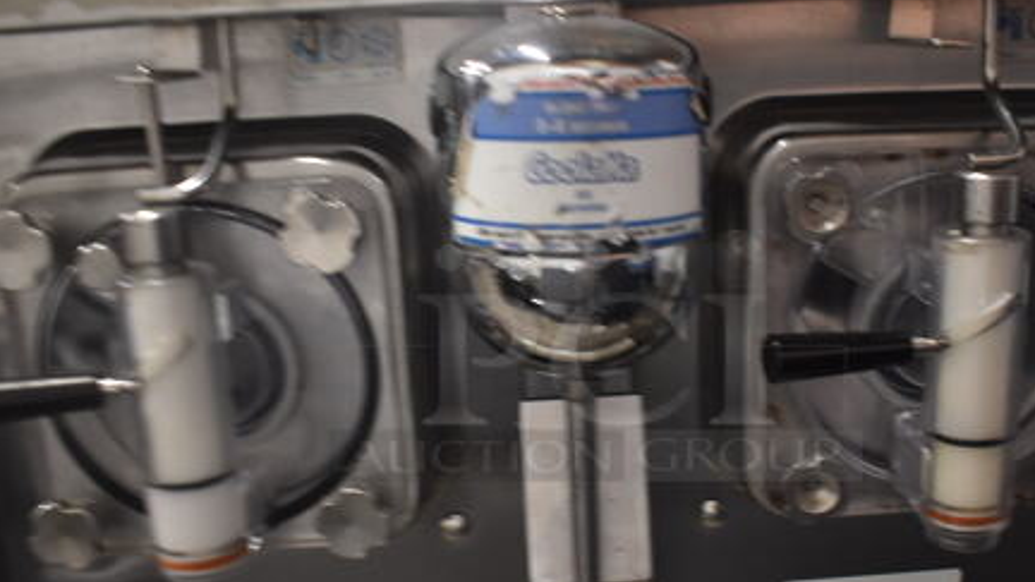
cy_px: 354
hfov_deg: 50.3
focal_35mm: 40
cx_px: 597
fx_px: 1098
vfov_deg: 29.6
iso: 1250
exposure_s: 1/30
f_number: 3.5
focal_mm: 18
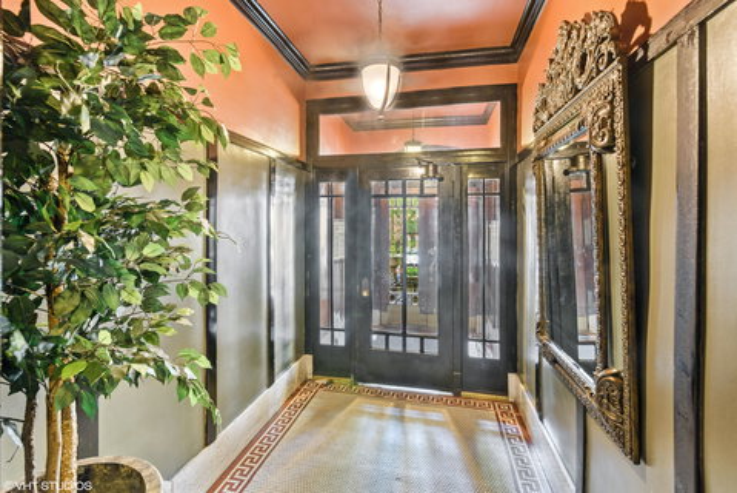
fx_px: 348
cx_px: 368
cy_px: 246
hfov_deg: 93.2
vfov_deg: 70.5
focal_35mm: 17
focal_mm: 17
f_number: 8
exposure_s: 3
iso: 250
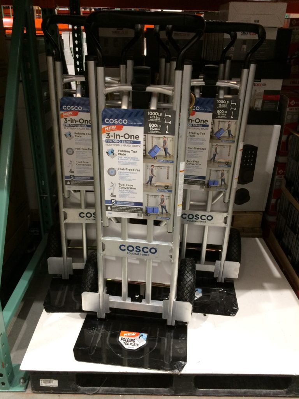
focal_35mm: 29
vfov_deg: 61.7
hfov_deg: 48.2
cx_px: 150
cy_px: 200
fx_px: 334
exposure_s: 1/30
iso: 125
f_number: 2.2
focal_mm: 4.15
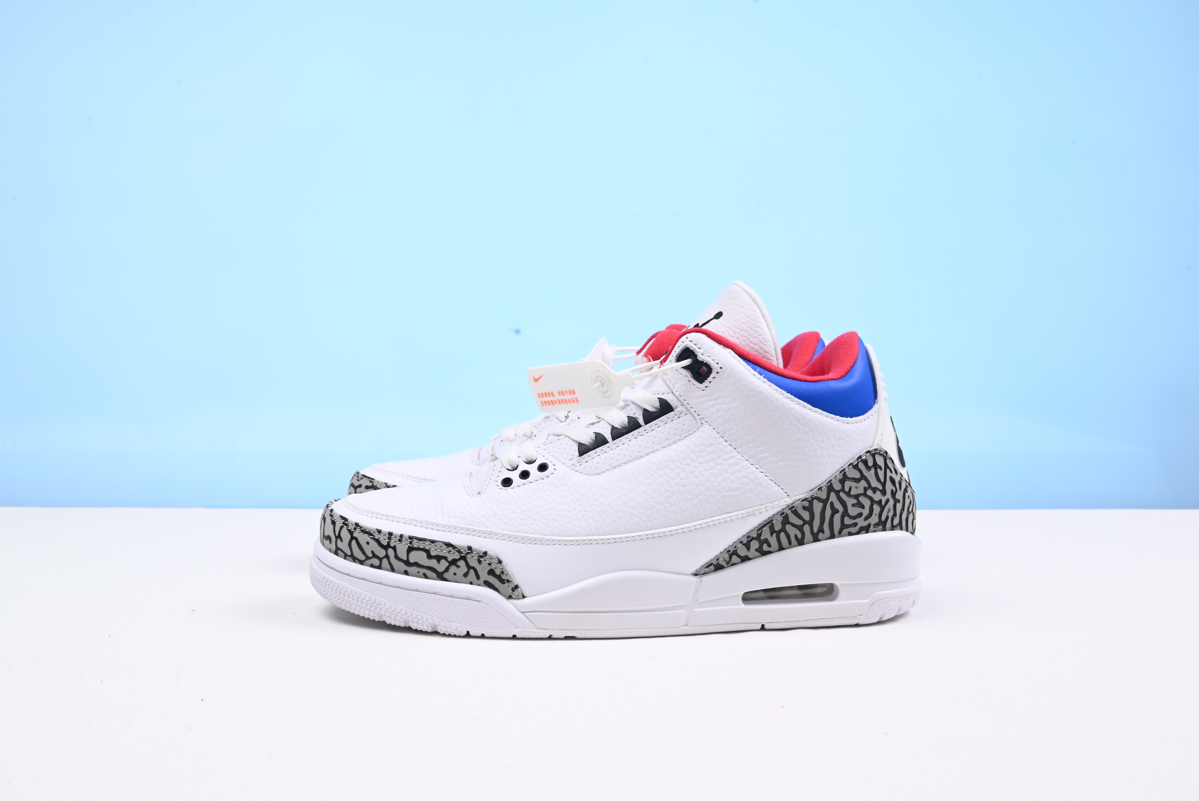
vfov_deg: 32.7
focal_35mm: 41
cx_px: 590
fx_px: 1366
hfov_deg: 47.4
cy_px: 407
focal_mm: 40
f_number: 16
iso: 100
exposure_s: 1/2
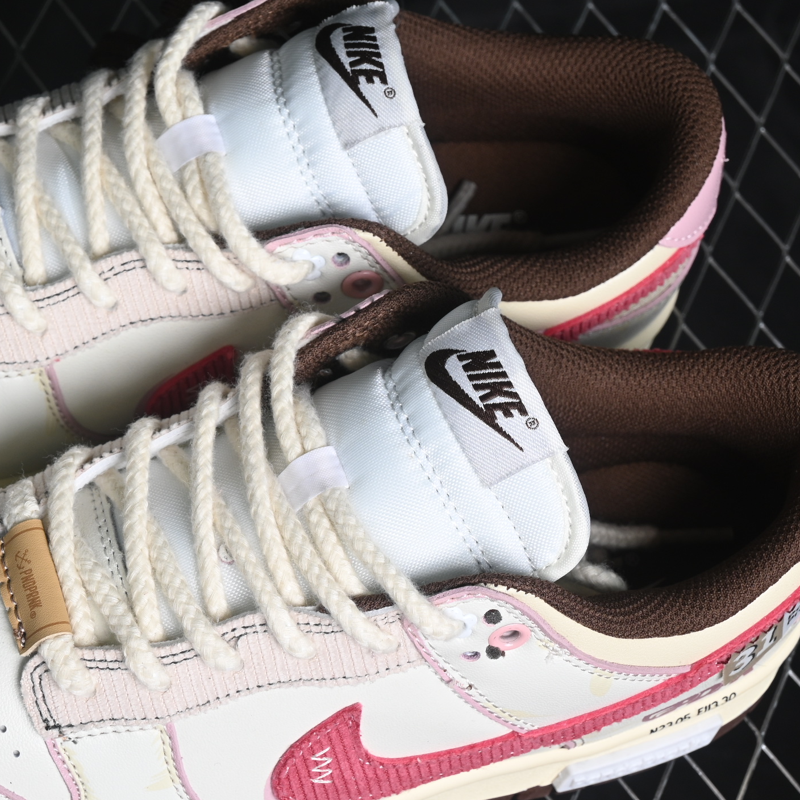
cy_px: 458
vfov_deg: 13.8
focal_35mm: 126
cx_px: 211
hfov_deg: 13.8
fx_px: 3294
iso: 160
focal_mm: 50
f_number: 7.1
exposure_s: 1/80
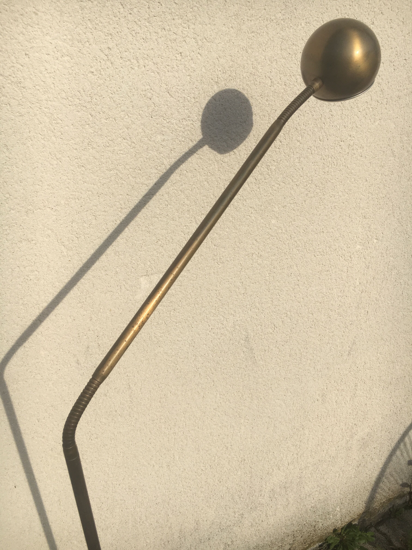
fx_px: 460
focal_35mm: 29
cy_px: 275
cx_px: 206
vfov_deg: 61.7
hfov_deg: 48.2
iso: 25
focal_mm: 4.15
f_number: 2.2
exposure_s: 1/2653
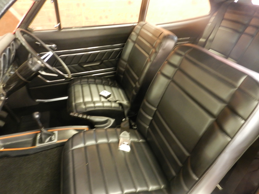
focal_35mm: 23
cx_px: 130
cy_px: 97
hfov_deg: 73.9
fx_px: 172
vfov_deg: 58.9
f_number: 3.4
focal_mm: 4
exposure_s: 1/2.5
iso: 400
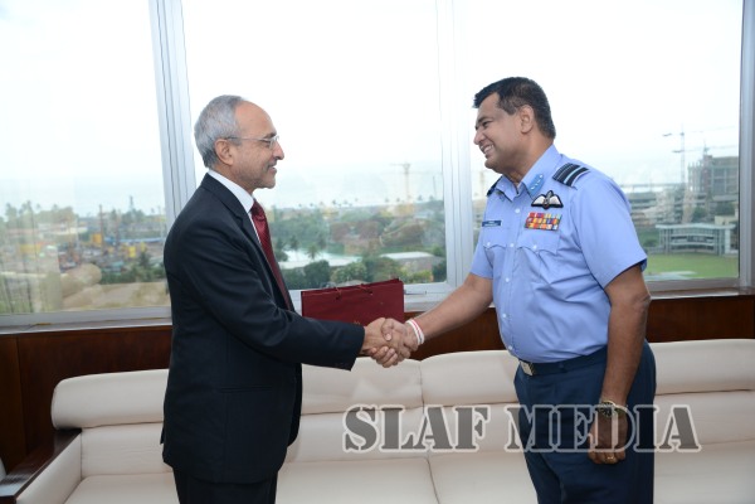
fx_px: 839
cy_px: 252
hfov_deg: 48.5
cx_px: 378
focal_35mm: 40
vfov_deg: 33.4
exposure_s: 1/125
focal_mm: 40
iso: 800
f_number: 5
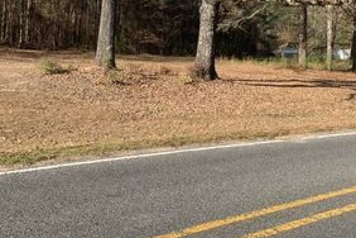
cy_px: 23
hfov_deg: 40.8
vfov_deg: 27.1
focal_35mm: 48
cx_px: 135
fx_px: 475
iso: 25
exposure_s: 1/1065
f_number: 1.8
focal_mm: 4.25
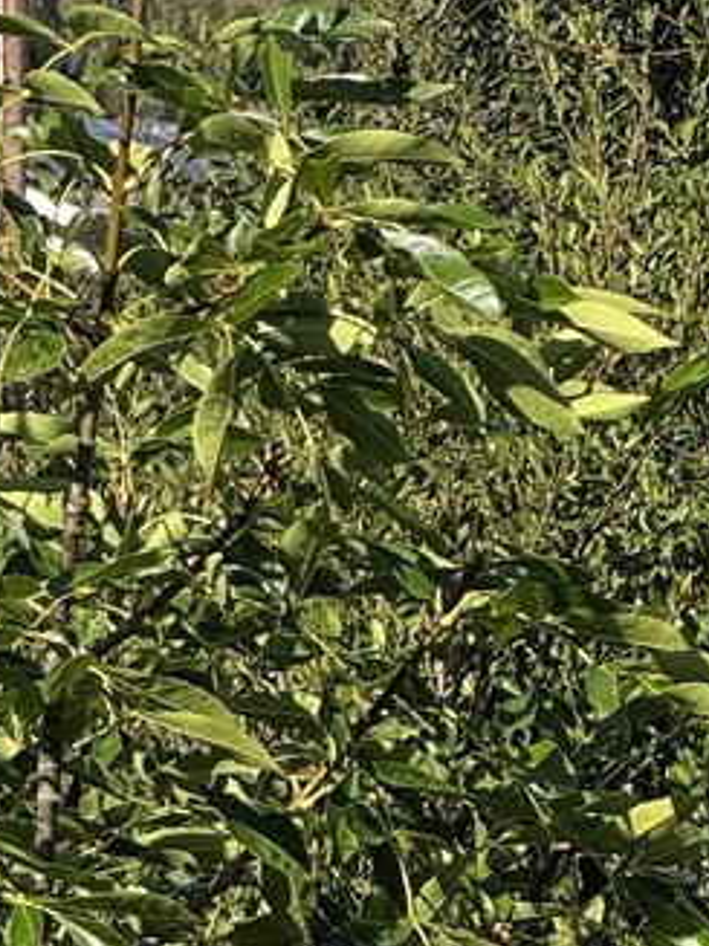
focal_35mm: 376
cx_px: 466
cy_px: -119
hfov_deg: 4.0
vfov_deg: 5.3
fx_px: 10275
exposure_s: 1/1546
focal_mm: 15.66
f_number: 2.8
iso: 50
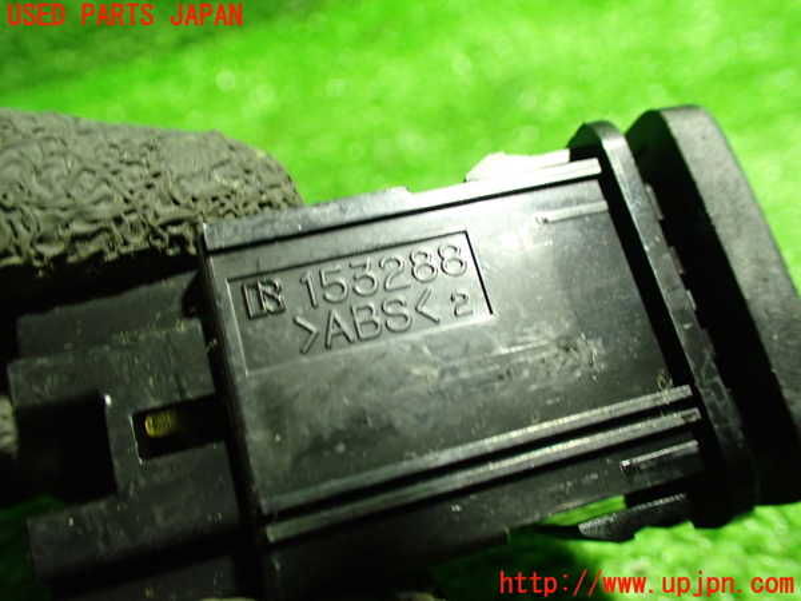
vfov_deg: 46.8
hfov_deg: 60.0
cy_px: 300
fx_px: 694
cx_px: 400
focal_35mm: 30
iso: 800
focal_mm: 5.4
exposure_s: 1/30
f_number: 2.3
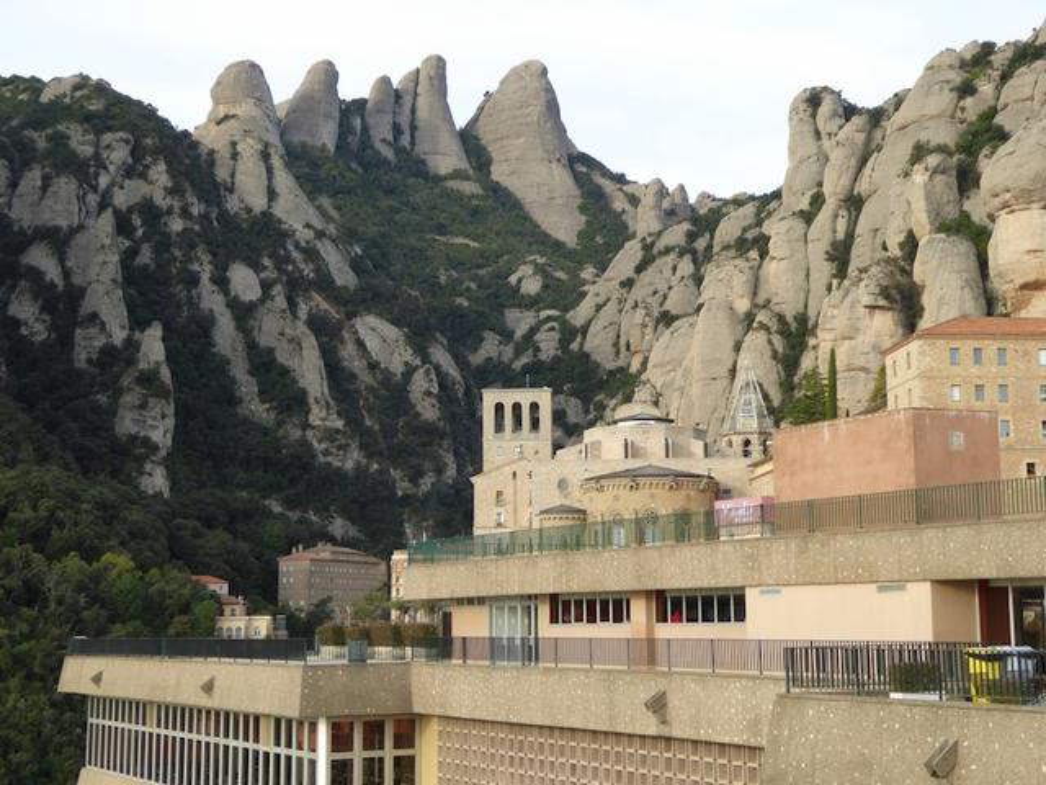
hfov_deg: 32.2
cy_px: 392
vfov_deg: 24.4
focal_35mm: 60
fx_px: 1813
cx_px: 523
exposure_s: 1/160
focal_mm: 10.3
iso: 100
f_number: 4.2
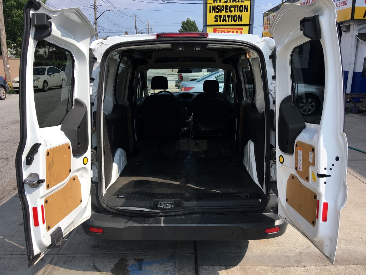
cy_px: 138
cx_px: 183
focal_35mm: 29
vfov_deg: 48.2
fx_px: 307
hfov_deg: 61.7
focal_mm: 4.15
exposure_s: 1/1326
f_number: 2.2
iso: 25
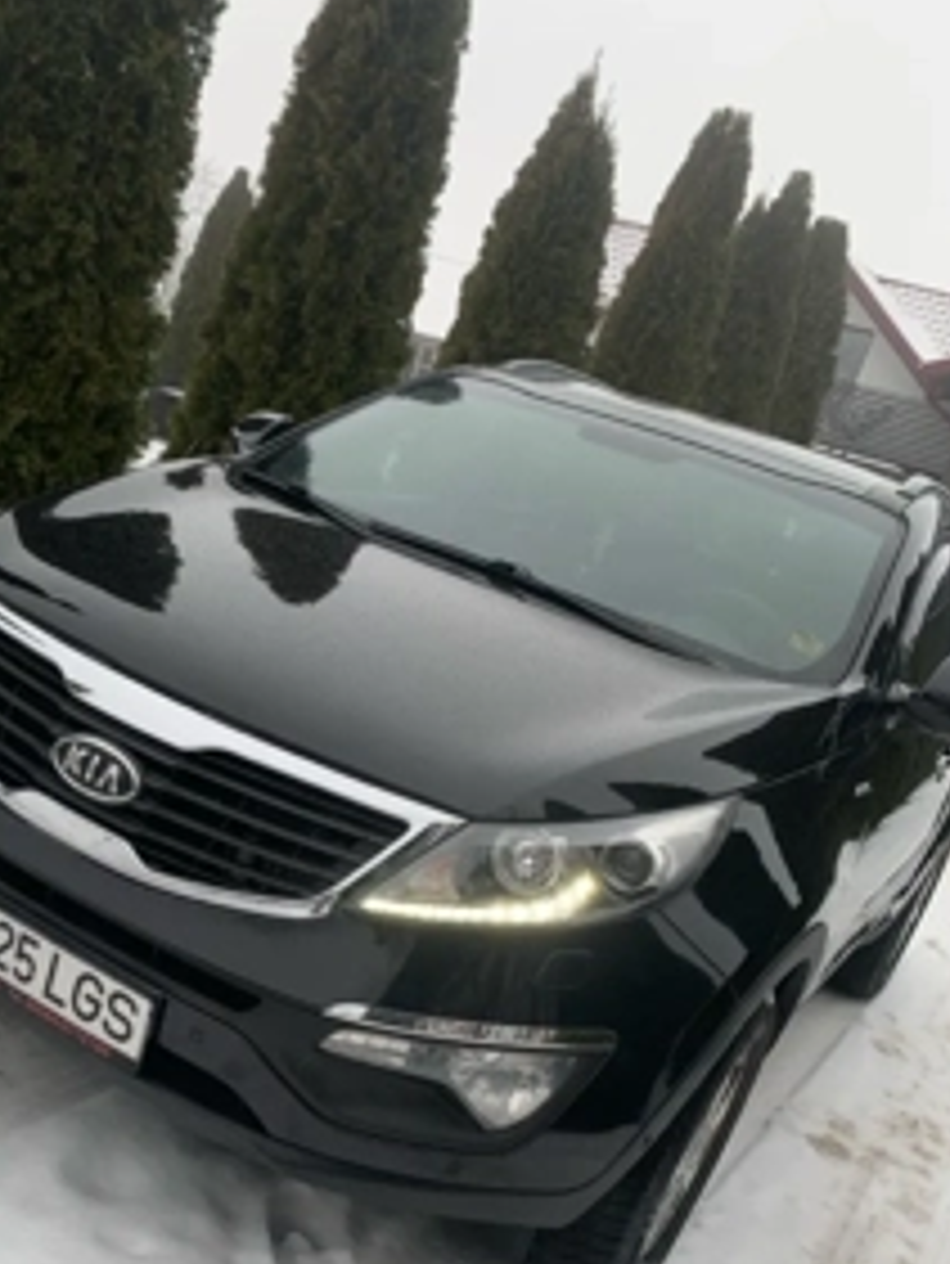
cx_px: 288
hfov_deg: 38.1
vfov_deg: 49.2
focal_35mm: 37
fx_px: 1353
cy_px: 855
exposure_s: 1/206
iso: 25
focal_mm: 4.25
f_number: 1.8
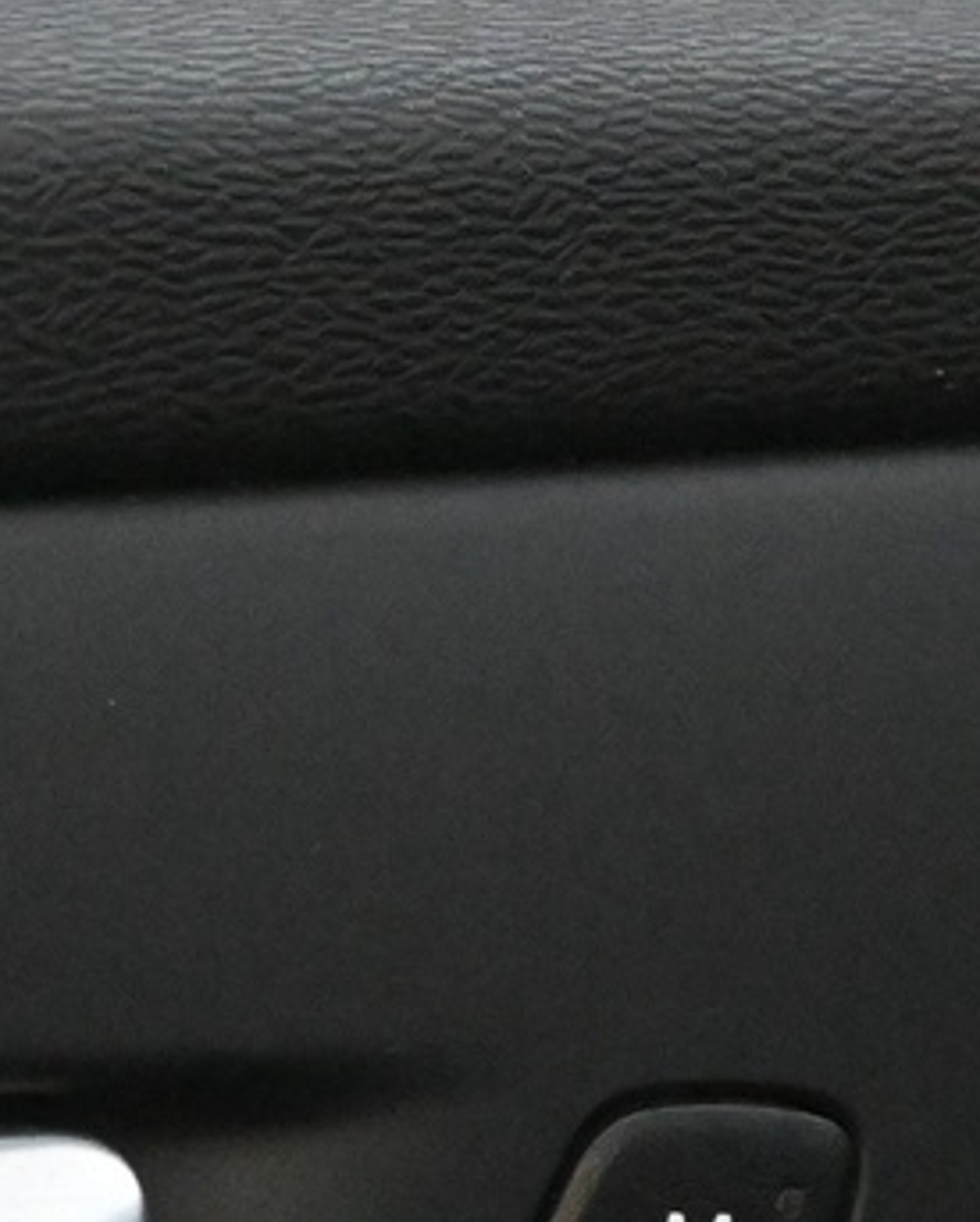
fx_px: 10102
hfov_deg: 5.6
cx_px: 460
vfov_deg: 6.9
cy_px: 1564
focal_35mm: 279
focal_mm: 42
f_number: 5.6
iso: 10000
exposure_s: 1/60
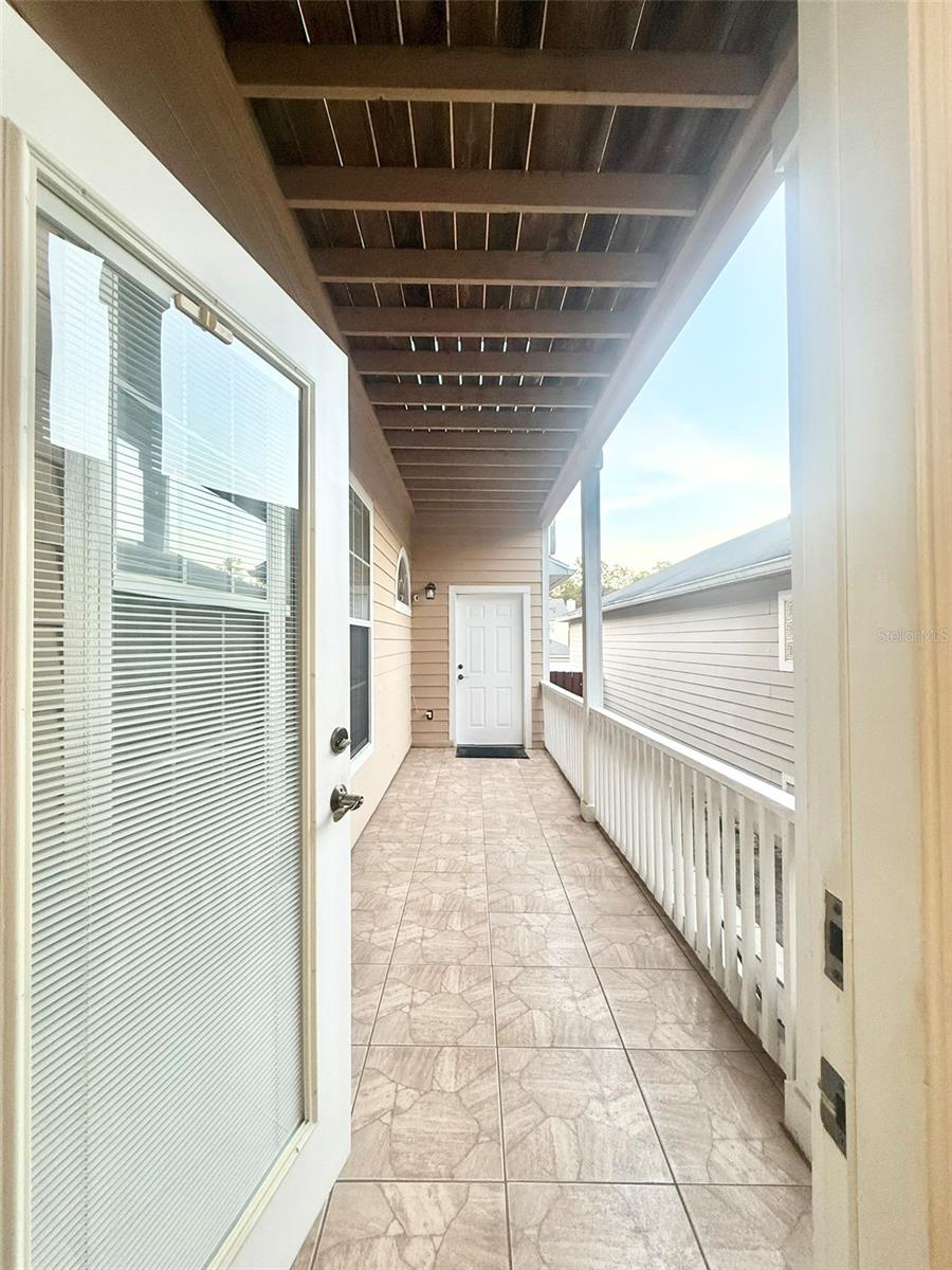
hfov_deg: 85.7
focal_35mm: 14
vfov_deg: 102.1
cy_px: 635
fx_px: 513
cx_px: 476
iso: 200
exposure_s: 1/120
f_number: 2.2
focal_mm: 2.22
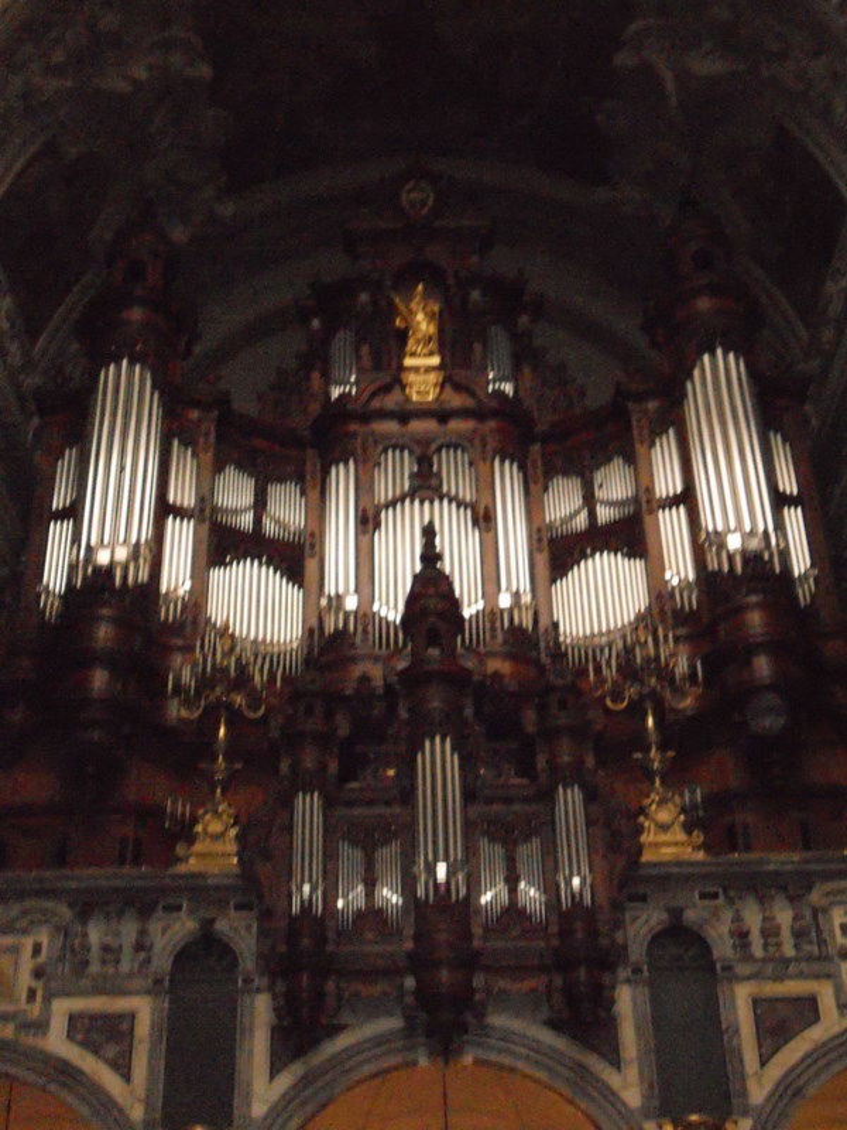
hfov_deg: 31.5
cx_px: 424
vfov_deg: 41.2
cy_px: 565
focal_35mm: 46
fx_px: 1501
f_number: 4.3
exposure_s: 1/30
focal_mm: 8.2
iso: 1600
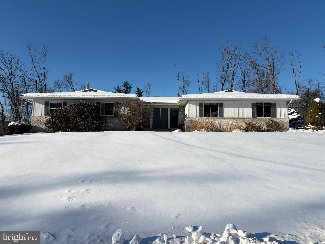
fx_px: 244
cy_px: 122
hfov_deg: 67.3
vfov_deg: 53.1
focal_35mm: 26
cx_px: 162
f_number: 1.6
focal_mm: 5.96
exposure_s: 1/6329
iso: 50
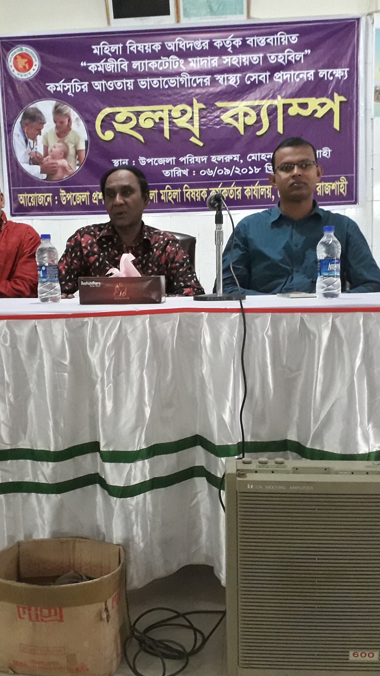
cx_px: 172
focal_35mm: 40
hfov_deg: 29.7
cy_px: 344
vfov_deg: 50.5
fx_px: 716
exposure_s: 1/25
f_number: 1.9
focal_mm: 3.6
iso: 320
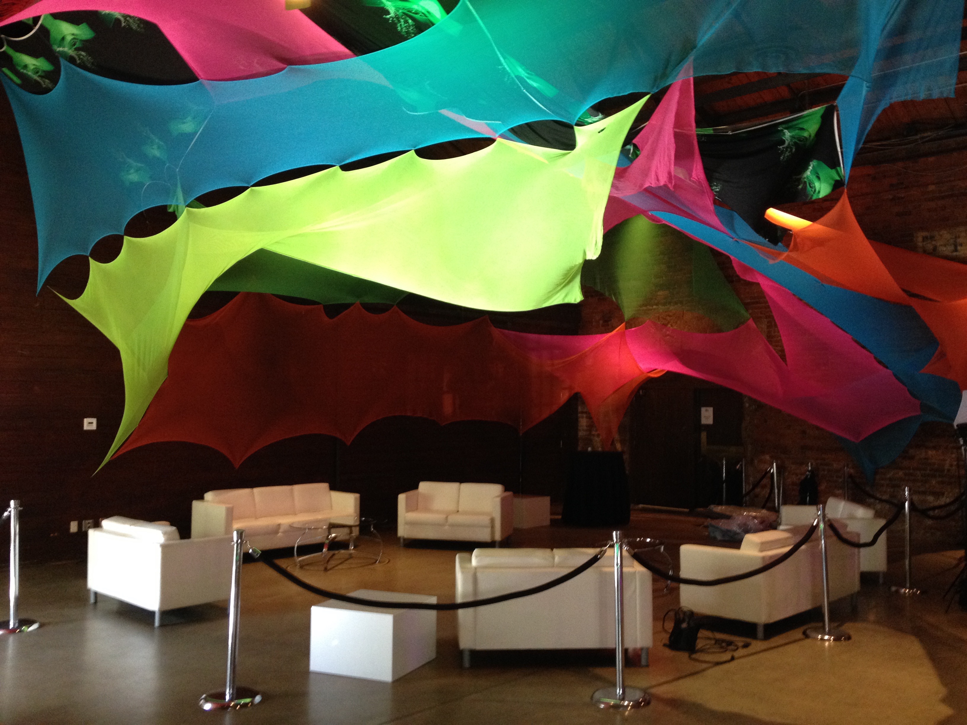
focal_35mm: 35
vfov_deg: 40.7
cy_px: 362
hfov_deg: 52.6
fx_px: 978
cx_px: 484
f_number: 2.4
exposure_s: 1/20
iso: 250
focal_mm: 4.28
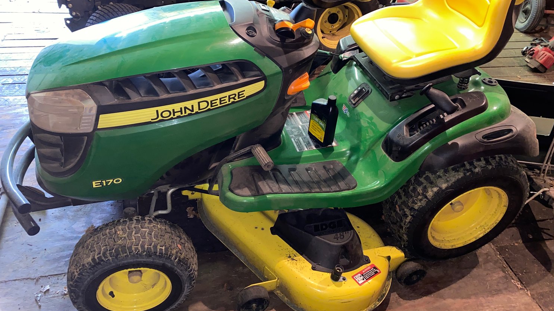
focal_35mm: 29
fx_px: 426
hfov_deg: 66.1
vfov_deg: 40.1
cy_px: 138
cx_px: 277
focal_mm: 4.25
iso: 125
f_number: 1.8
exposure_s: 1/8
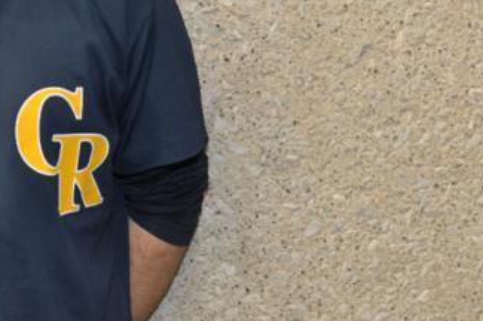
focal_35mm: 129
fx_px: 1732
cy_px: -62
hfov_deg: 15.7
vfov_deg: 10.4
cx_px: 54
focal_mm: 35
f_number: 4
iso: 800
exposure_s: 1/60
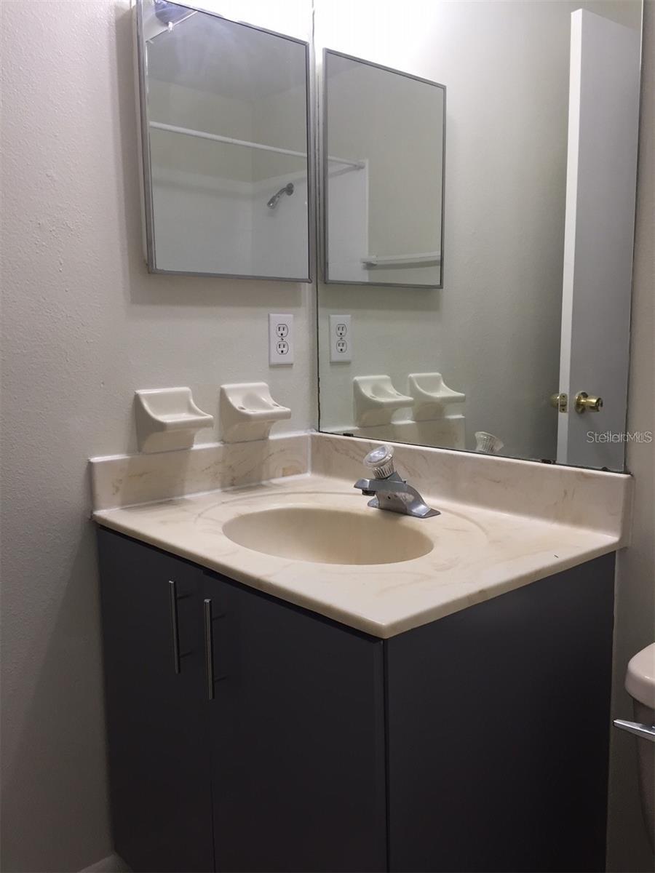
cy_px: 436
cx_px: 328
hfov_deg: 48.2
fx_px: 732
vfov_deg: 61.7
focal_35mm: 29
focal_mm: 4.15
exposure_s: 1/40
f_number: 2.2
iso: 32
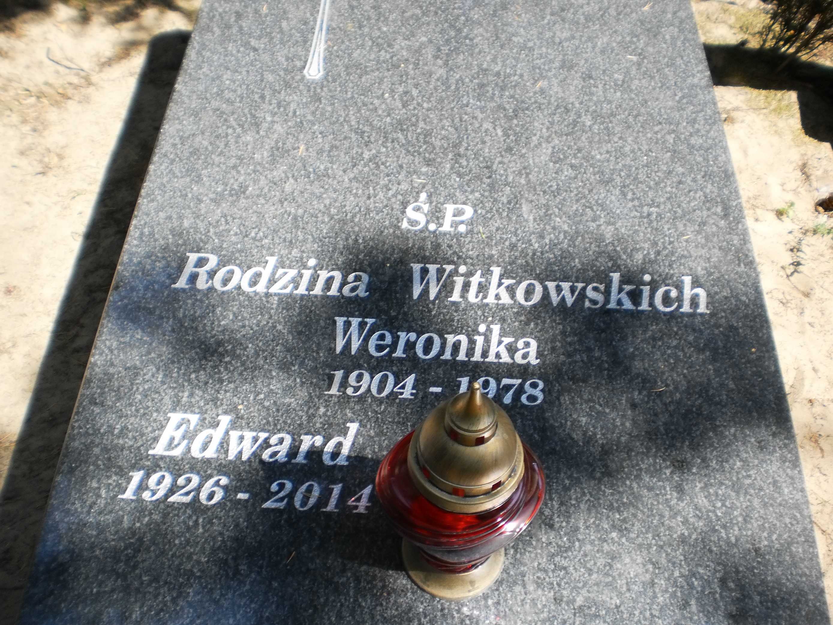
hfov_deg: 51.4
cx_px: 416
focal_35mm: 36
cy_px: 312
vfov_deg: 39.7
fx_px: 866
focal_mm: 6.3
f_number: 3.1
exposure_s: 1/320
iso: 100
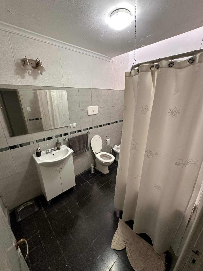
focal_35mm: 14
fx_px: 110
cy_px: 136
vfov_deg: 102.1
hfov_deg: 85.7
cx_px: 102
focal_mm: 2.22
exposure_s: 1/100
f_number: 2.2
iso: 320
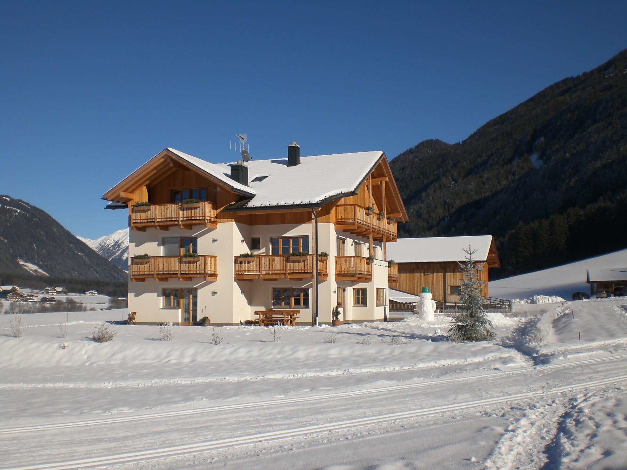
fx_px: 688
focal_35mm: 38
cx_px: 314
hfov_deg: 49.0
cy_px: 235
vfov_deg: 37.7
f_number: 4.4
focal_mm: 6.3
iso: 50
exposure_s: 1/1250
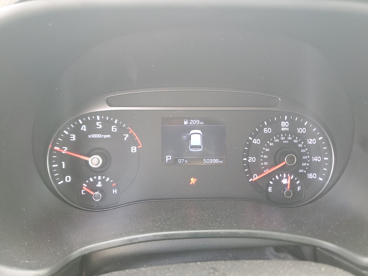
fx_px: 276
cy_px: 138
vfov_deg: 53.1
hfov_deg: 67.3
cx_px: 184
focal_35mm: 26
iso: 159
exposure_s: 1/60.2
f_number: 1.5
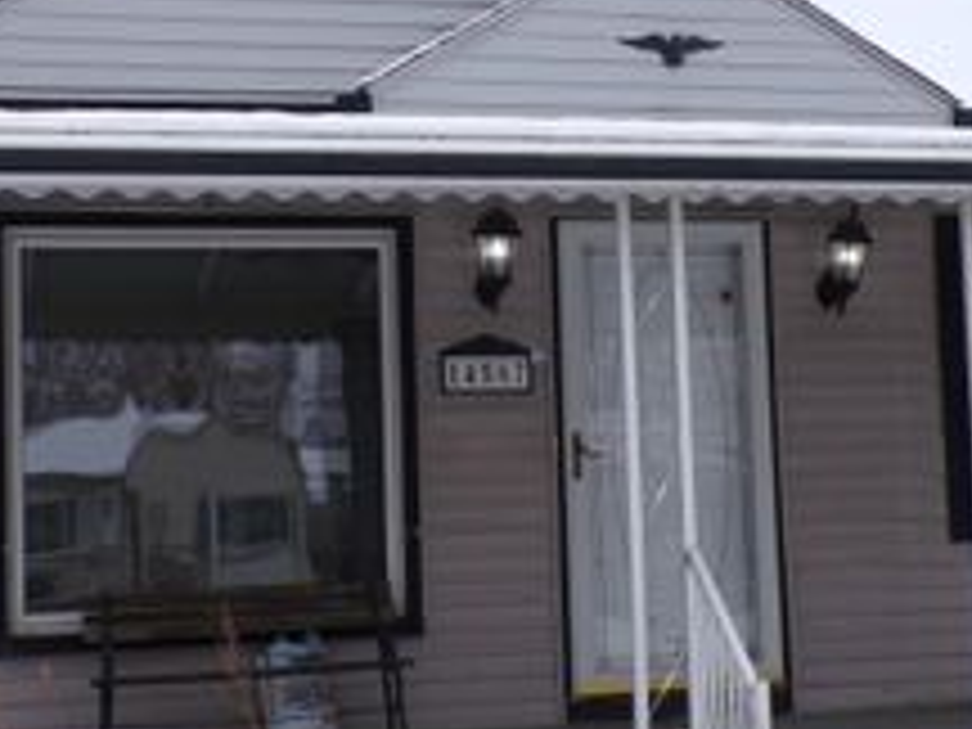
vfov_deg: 19.9
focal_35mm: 74
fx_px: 2078
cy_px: 344
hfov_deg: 26.1
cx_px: 675
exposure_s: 1/280
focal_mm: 5.8
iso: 100
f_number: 4.8
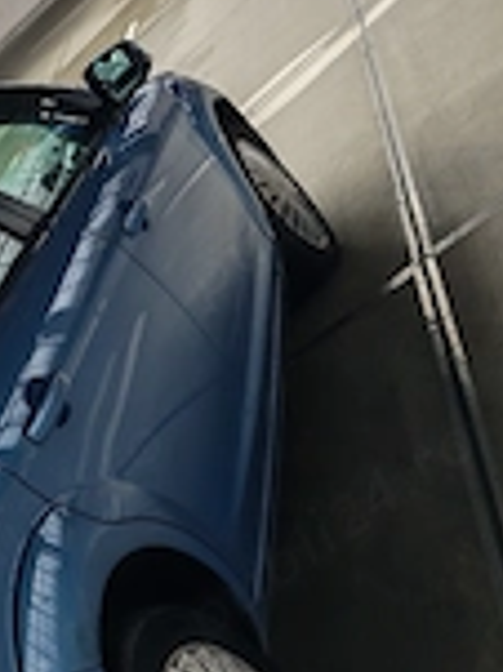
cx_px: -138
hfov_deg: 21.8
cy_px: 605
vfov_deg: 30.3
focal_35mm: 61
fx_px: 1184
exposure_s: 1/170
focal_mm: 6.55
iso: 50
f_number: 1.6
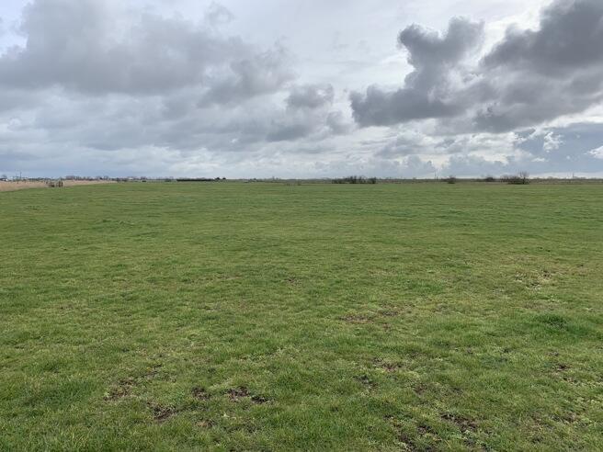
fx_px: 453
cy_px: 226
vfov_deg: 53.1
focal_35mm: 26
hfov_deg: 67.3
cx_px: 302
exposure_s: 1/1332
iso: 25
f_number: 1.8
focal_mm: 4.25
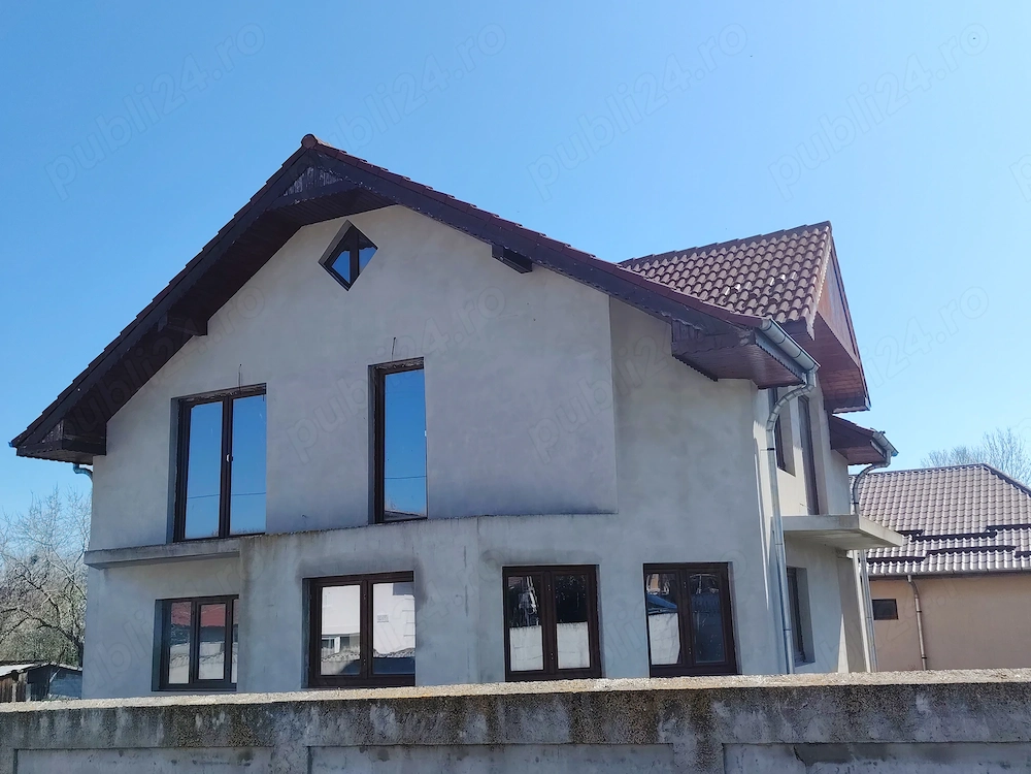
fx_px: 1072
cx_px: 516
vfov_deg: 39.7
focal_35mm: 36
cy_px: 387
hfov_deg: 51.4
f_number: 1.75
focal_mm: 5.25
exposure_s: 1/933
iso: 100
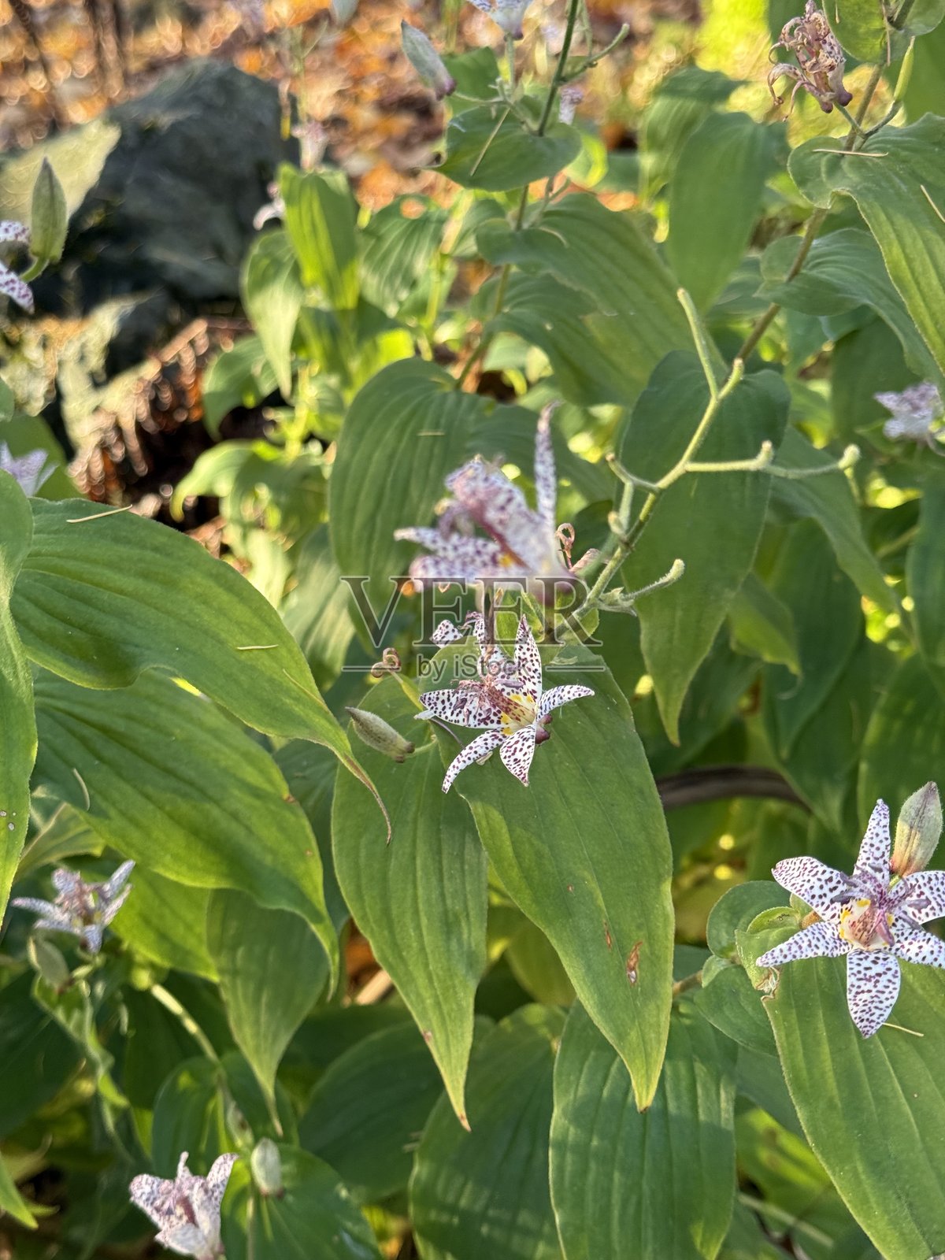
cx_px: 472
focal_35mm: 48
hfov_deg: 30.3
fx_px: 1747
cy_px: 630
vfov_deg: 39.7
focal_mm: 6.76
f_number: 1.78
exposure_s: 1/121
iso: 100
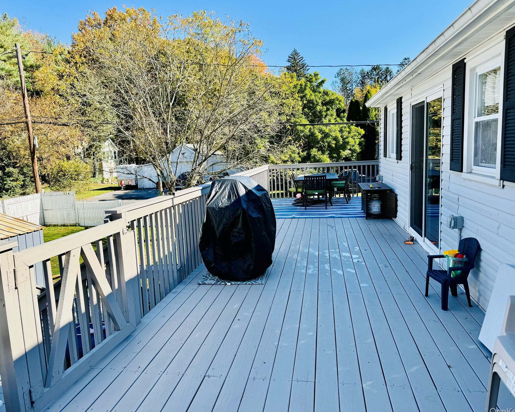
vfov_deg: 54.9
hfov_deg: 66.0
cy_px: 204
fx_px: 396
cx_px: 260
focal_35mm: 26
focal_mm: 6.76
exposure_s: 1/1770
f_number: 1.78
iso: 80
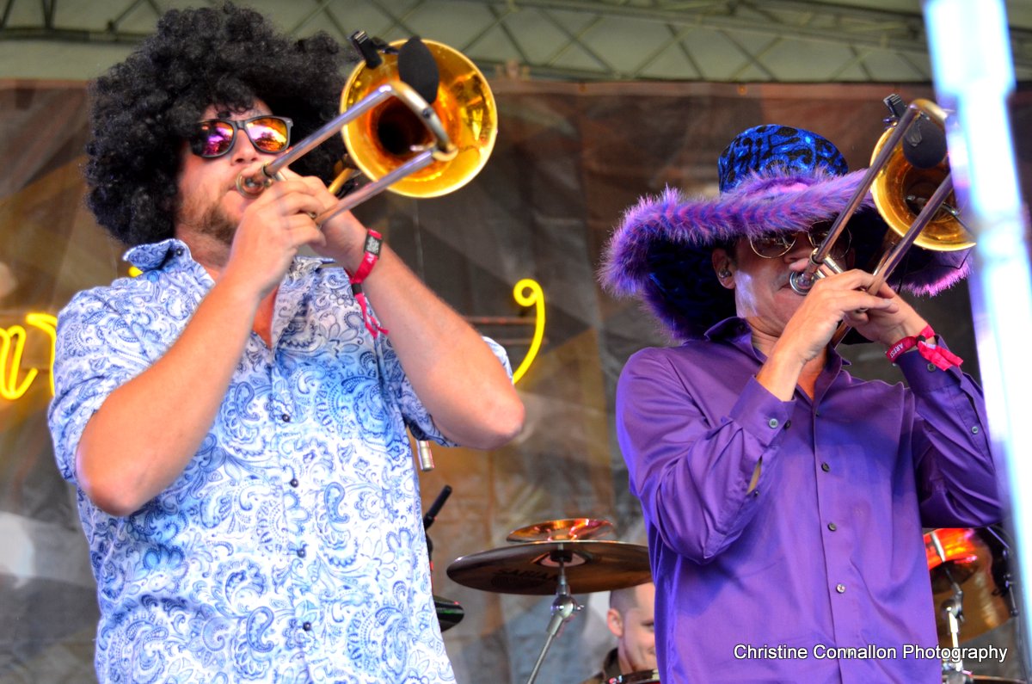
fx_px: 3347
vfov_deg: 11.7
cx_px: 516
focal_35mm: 117
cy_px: 342
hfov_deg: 17.5
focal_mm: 78
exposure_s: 1/500
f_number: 4.5
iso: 1000
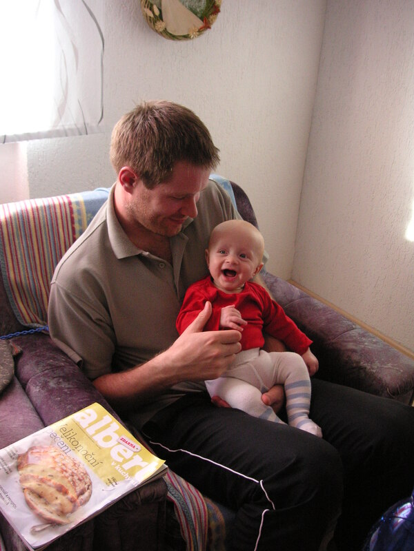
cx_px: 207
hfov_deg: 38.7
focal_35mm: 37
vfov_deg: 50.1
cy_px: 276
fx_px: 590
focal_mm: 6.1
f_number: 2.8
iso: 125
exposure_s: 1/45
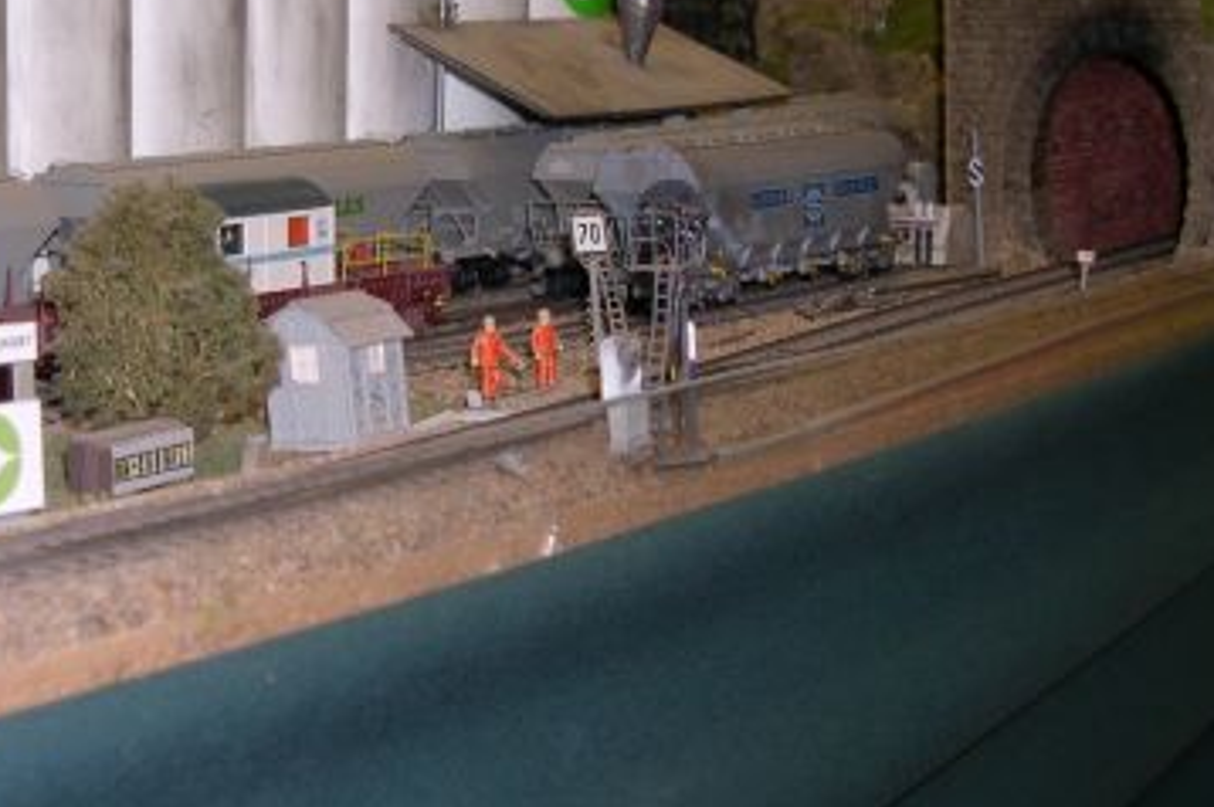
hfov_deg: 24.6
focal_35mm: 82
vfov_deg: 16.6
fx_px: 2763
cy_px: 220
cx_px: 373
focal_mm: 10.1
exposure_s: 1/60
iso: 100
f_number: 3.1
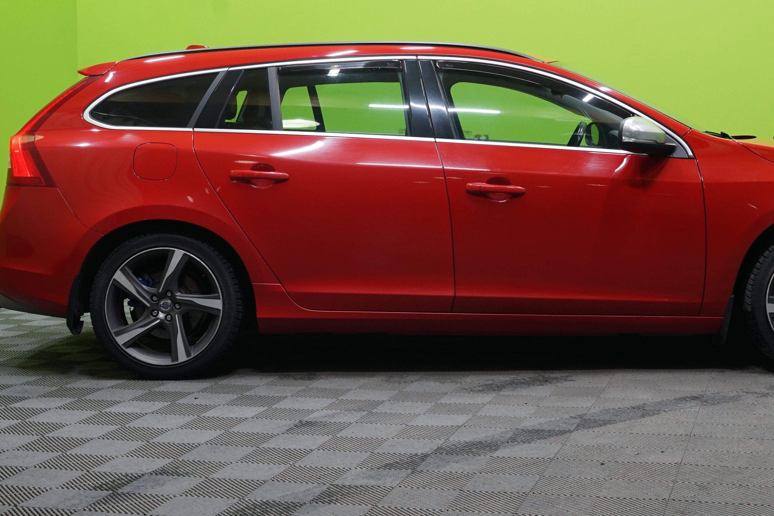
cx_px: 486
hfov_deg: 33.2
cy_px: 158
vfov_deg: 22.5
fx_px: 1290
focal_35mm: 60
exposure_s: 1/25
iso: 800
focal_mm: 40
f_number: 5.6
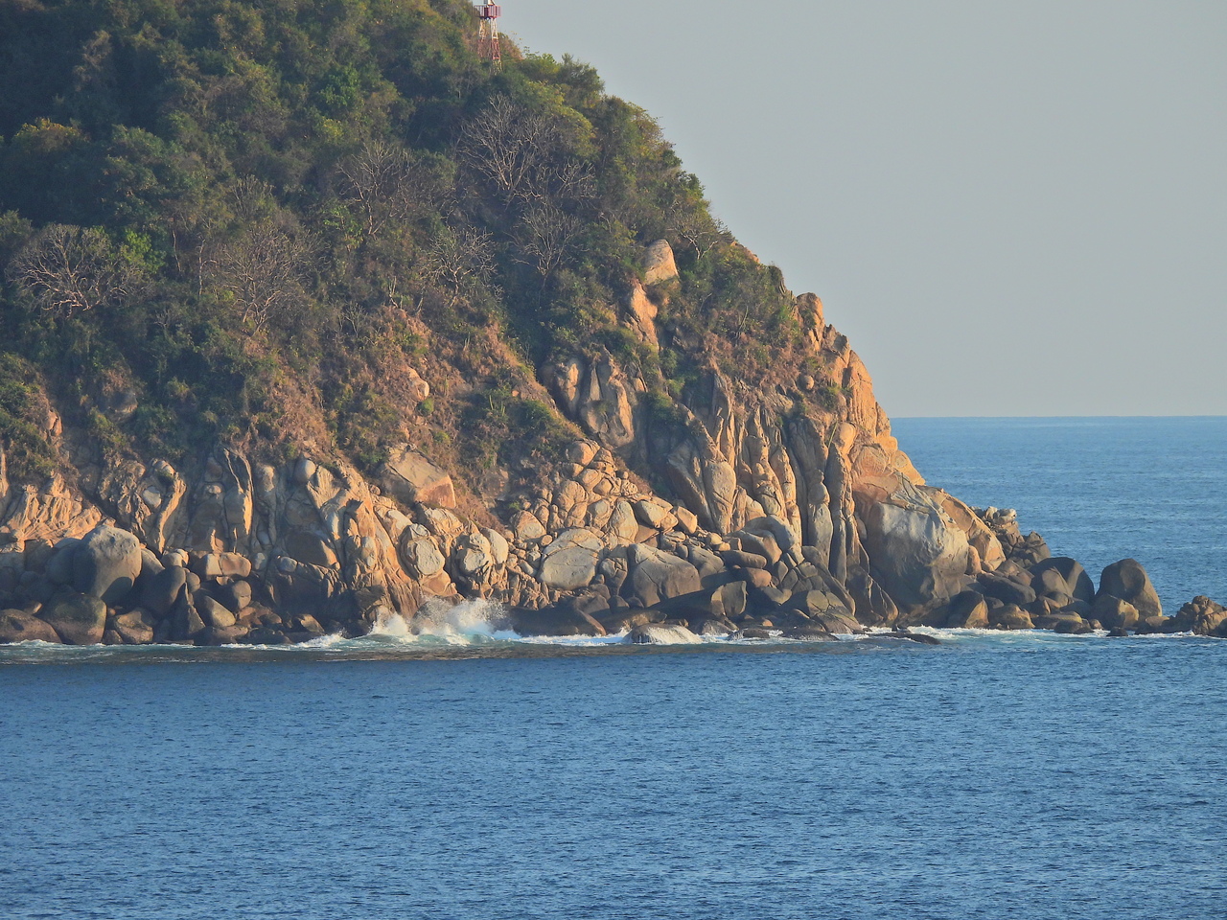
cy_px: 460
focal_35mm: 700
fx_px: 24812
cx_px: 614
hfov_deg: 2.8
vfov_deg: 2.1
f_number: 5.6
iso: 110
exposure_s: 1/500
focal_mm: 125
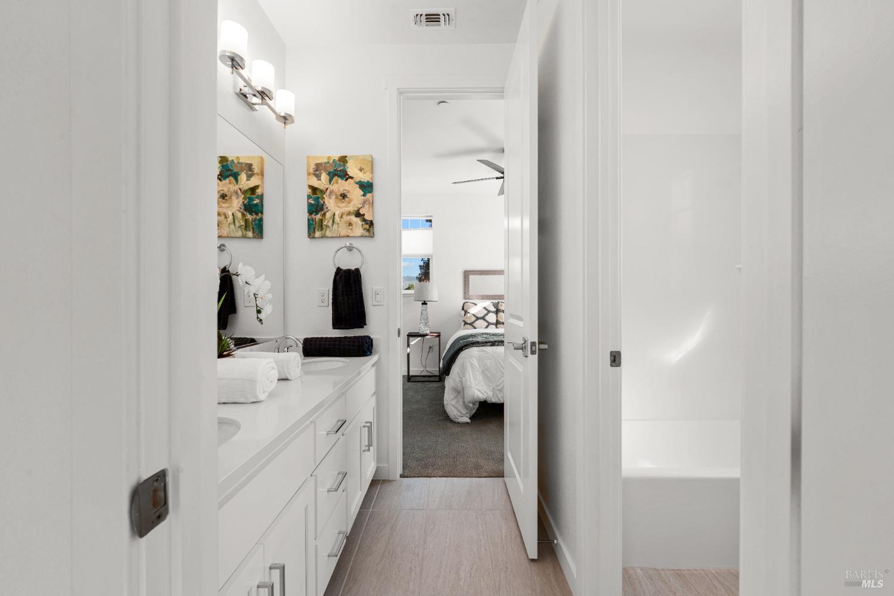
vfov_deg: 81.2
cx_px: 447
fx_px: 348
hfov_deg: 104.3
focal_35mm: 14
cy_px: 298
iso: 100
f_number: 10
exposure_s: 1/10
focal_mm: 14
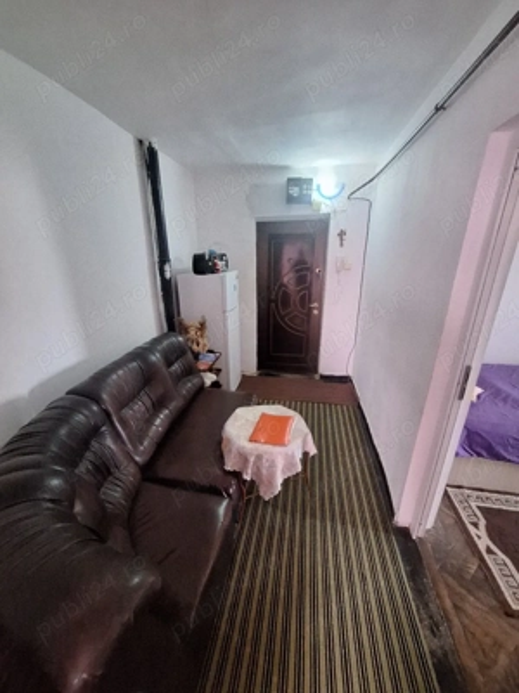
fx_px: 260
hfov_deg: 89.9
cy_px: 346
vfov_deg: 106.2
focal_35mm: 13
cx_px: 260
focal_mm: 1.74
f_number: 2.2
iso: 500
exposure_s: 1/25
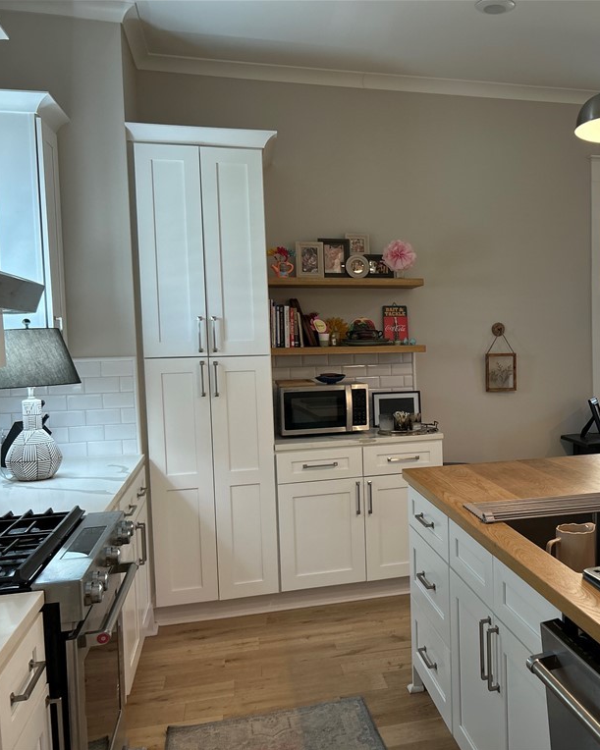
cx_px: 466
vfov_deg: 52.8
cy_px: 376
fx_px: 755
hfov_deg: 41.7
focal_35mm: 34
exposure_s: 1/120
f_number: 1.5
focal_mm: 5.7
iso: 125
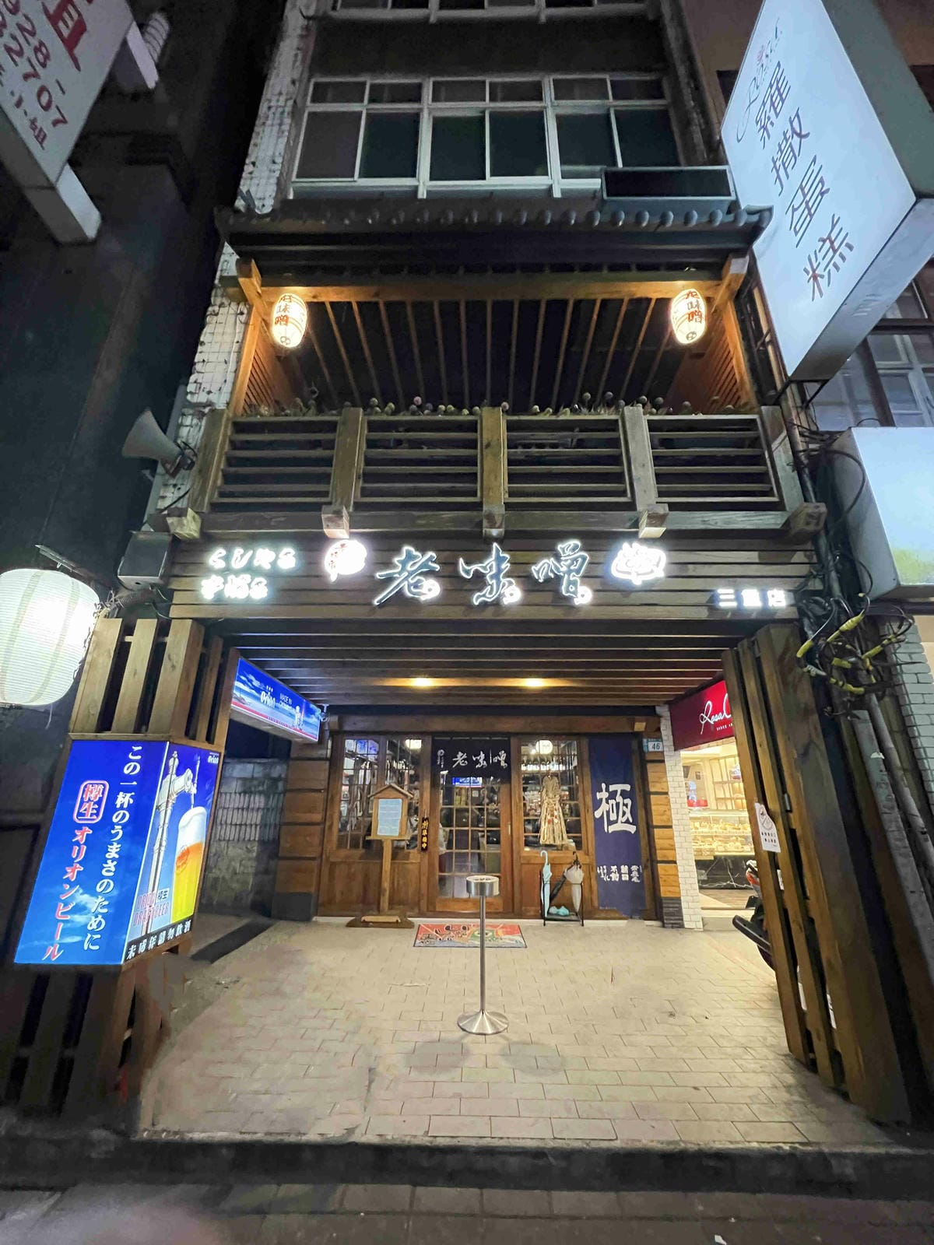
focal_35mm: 13
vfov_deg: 106.2
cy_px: 622
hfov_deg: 89.9
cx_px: 467
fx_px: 468
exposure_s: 1/40
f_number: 1.8
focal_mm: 1.57
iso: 1250
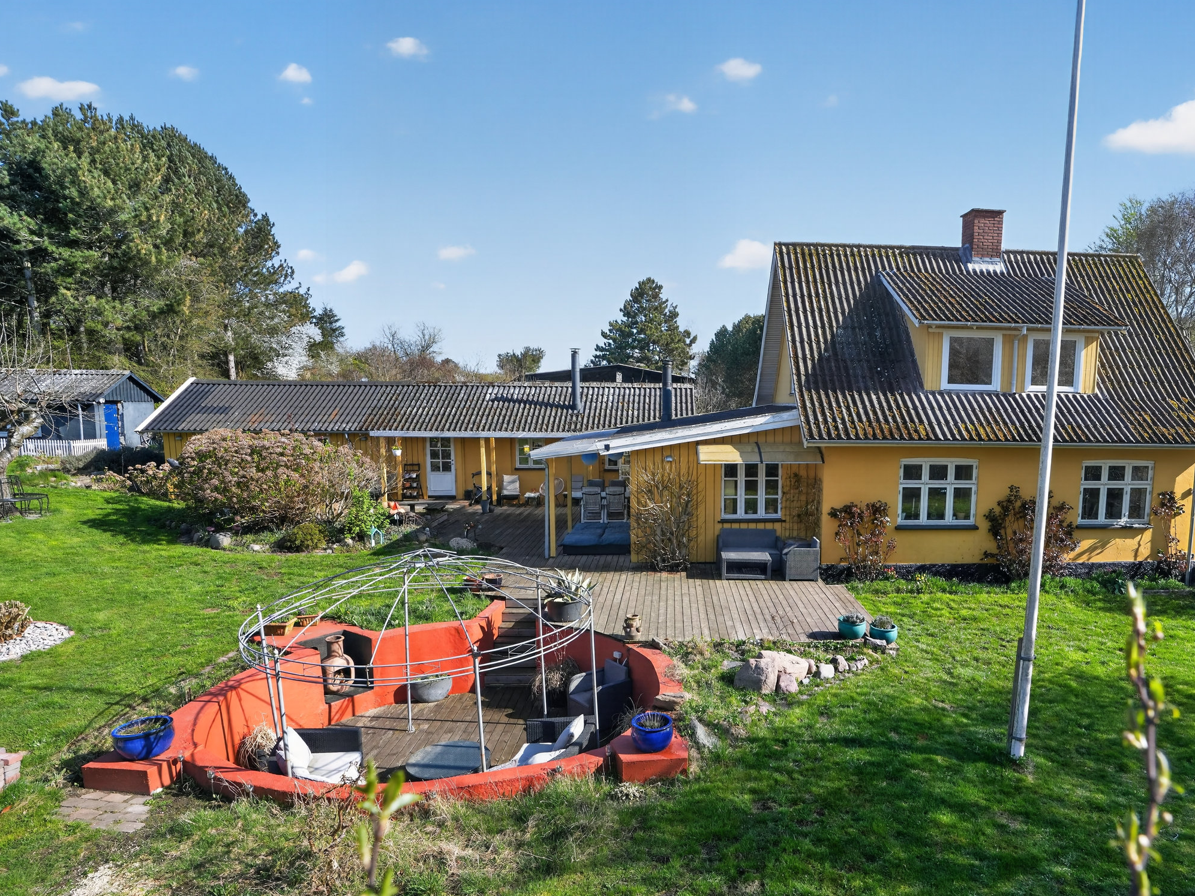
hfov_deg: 77.8
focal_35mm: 21
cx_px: 735
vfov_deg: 63.3
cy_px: 495
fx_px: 725
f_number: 8
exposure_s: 1/250
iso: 400
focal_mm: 17
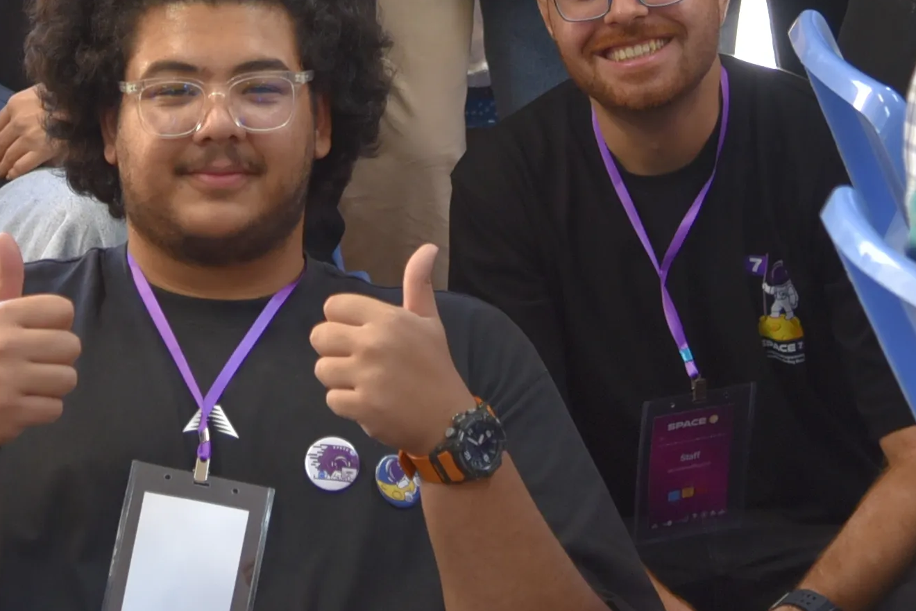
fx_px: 4783
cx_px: 209
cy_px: -292
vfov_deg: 7.2
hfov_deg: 10.9
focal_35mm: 188
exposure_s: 1/60
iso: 800
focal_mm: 55
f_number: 4
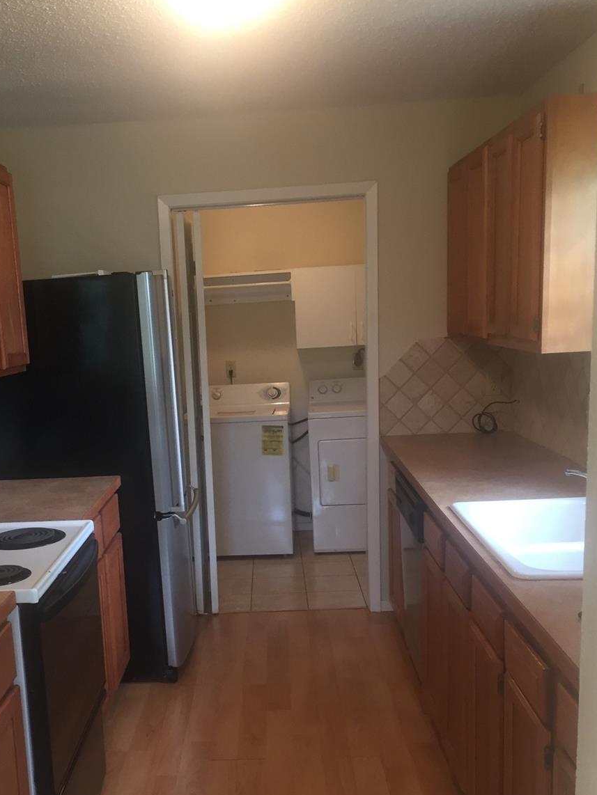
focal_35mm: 39
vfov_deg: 47.4
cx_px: 212
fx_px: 896
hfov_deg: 36.5
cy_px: 494
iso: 64
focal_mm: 4.15
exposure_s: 1/30
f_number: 2.2
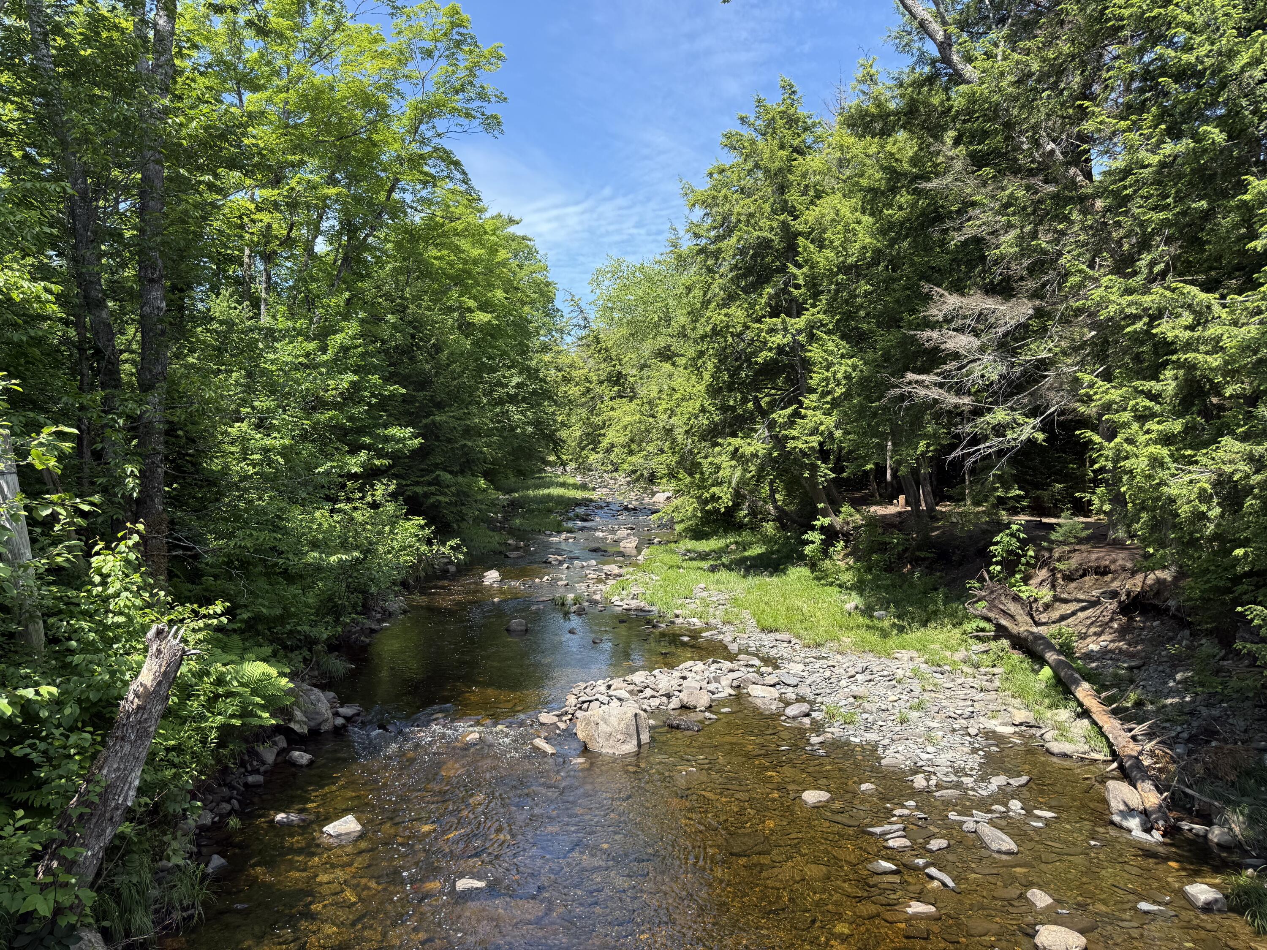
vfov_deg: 56.8
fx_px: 878
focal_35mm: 24
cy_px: 475
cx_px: 634
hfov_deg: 71.6
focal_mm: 6.76
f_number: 1.78
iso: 100
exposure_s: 1/1553
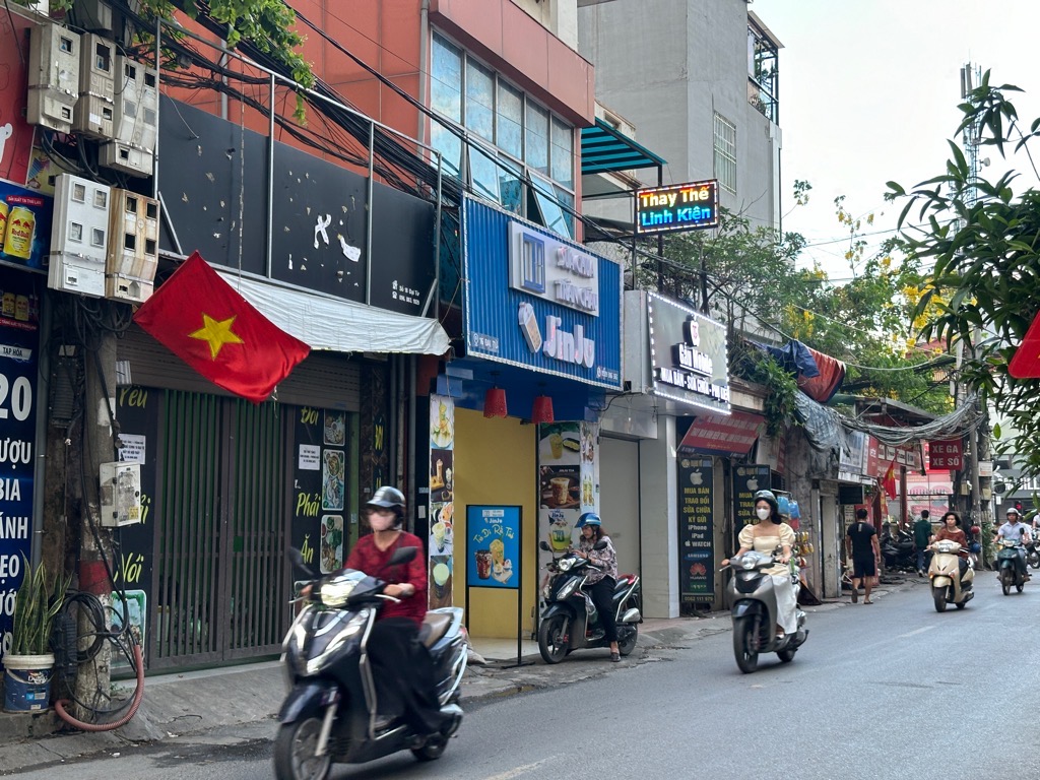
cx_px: 520
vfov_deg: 30.3
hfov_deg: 39.7
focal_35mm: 48
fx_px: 1442
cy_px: 390
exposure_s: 1/68
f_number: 1.78
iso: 80
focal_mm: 6.86
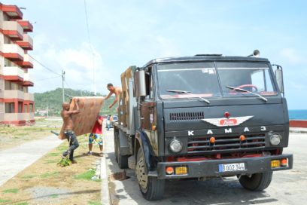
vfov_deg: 34.2
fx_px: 333
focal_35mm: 39
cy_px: 102
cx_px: 154
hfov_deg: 49.6
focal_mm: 26
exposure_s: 1/250
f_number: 8
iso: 100
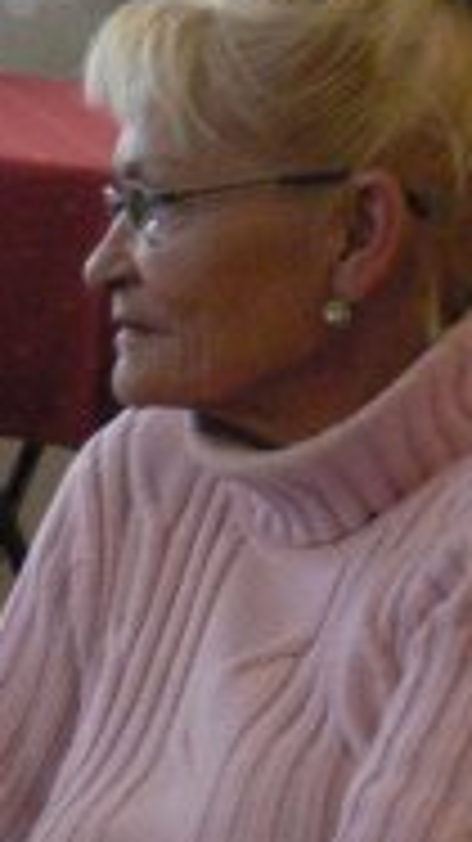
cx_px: -175
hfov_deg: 2.7
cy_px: 567
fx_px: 10048
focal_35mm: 451
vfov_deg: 4.8
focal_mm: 30
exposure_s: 1/15
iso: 400
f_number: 3.6
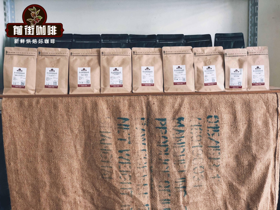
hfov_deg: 36.8
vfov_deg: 28.0
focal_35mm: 52
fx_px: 421
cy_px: 105
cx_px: 140
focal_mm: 6
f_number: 2.4
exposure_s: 1/33
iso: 100
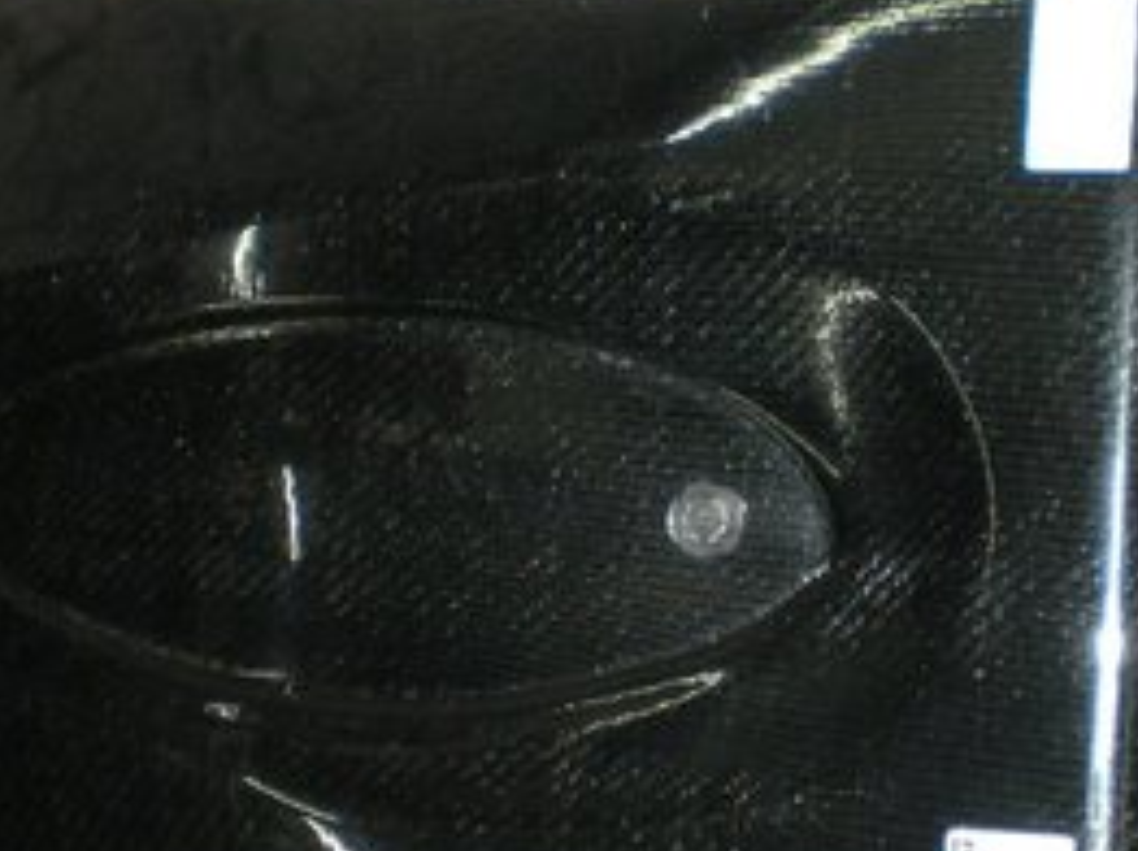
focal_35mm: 93
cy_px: 282
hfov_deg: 21.1
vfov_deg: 15.8
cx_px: 725
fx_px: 3055
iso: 141
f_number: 3.1
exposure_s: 1/60
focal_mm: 6.3
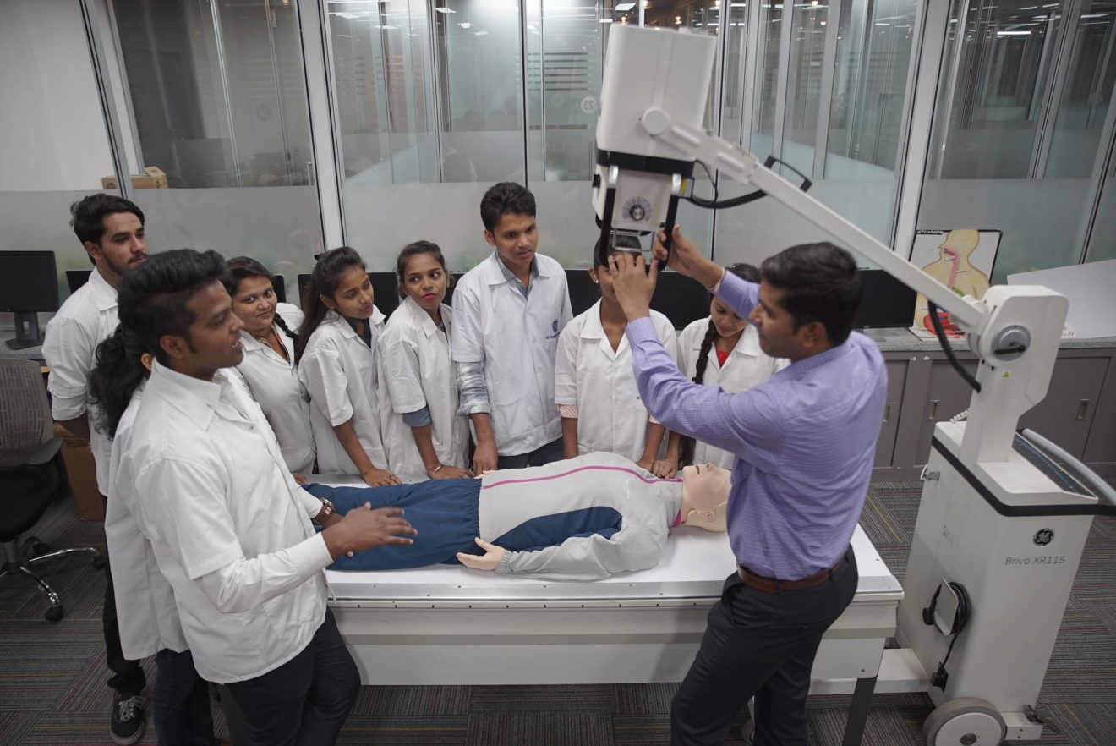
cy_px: 373
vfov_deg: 53.2
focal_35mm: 24
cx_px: 558
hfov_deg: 73.7
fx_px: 744
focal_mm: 24
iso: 800
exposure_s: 1/160
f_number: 2.8
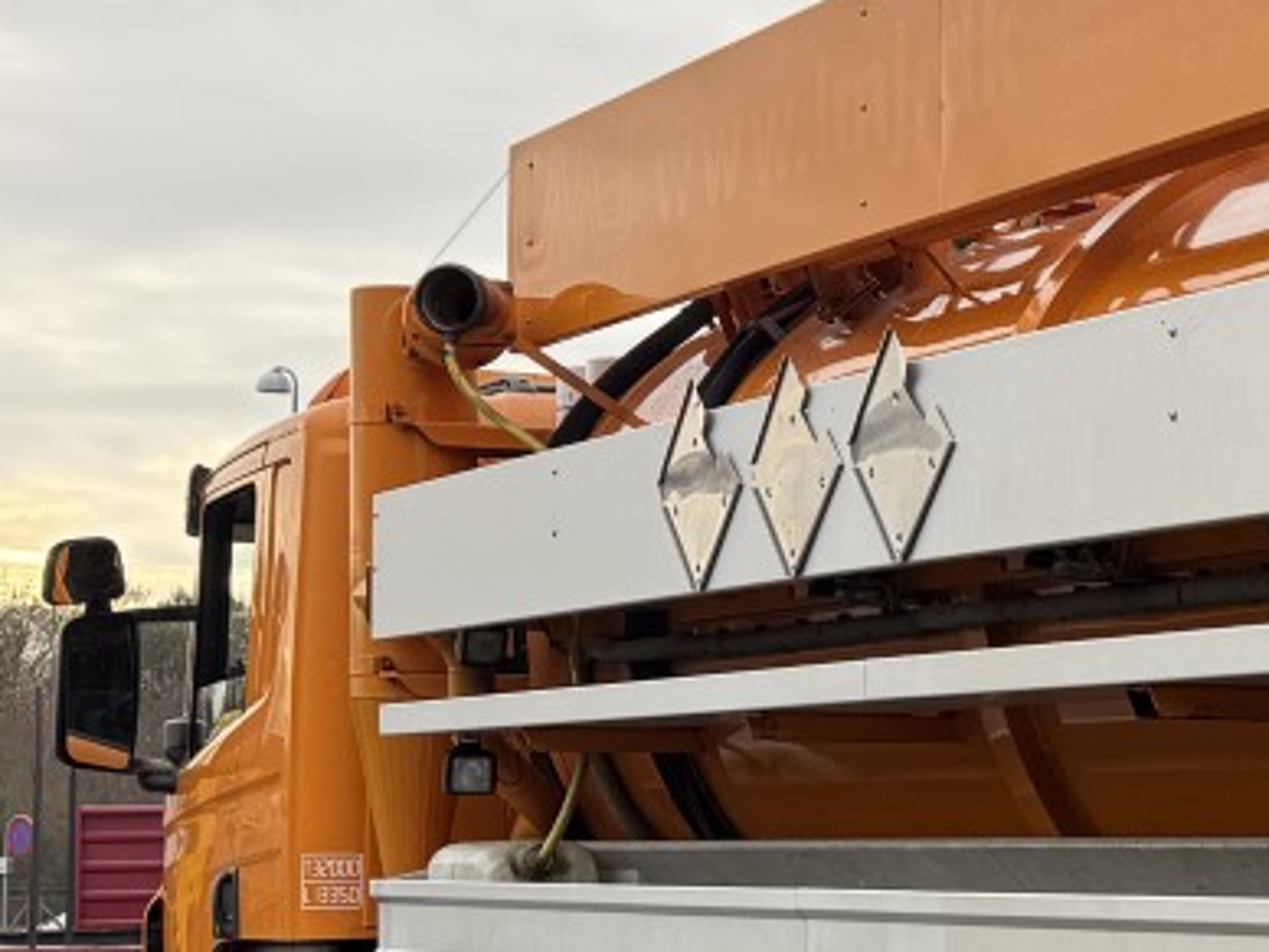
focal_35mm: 89
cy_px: 684
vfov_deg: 16.5
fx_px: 3263
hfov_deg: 18.6
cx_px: 2064
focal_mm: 6.76
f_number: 1.78
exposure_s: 1/435
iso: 80
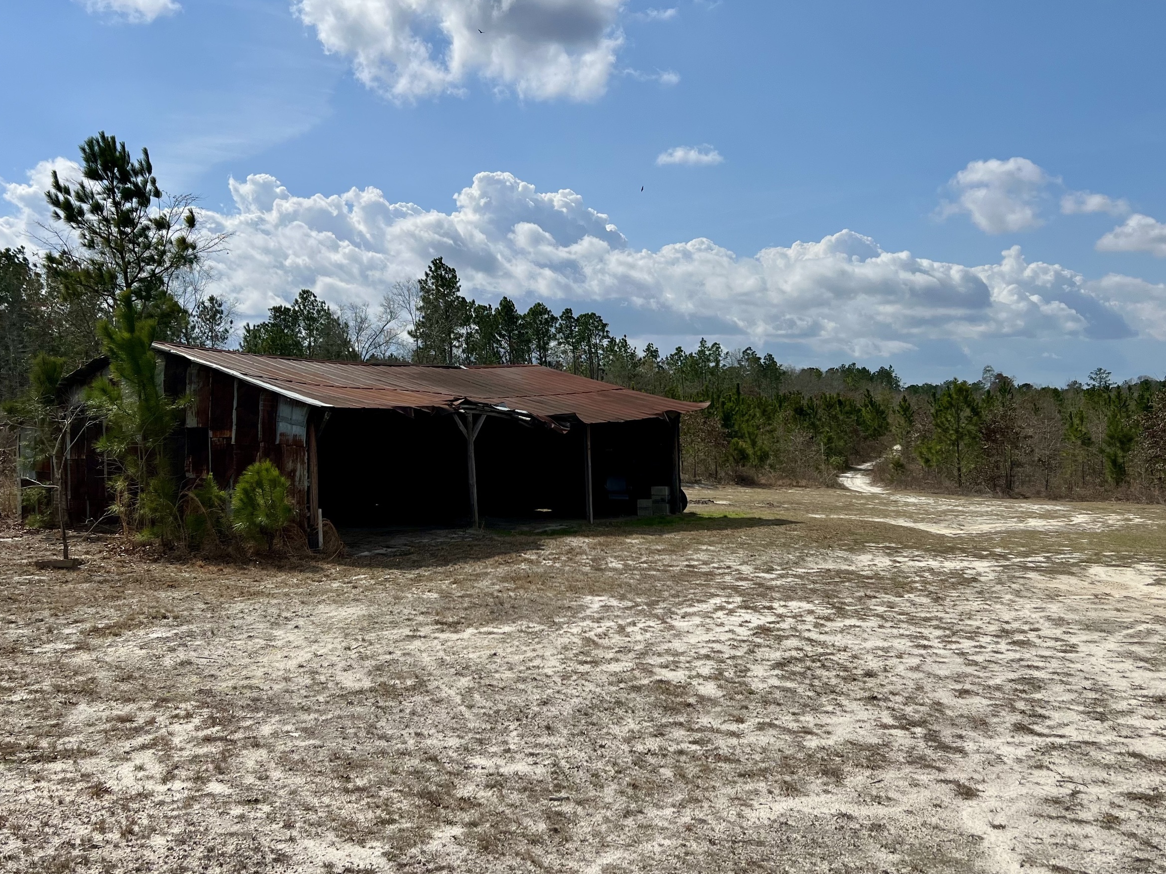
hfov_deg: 53.9
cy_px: 365
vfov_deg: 41.7
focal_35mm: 34
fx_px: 1145
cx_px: 565
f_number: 1.5
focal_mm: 5.7
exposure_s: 1/11364
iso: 50
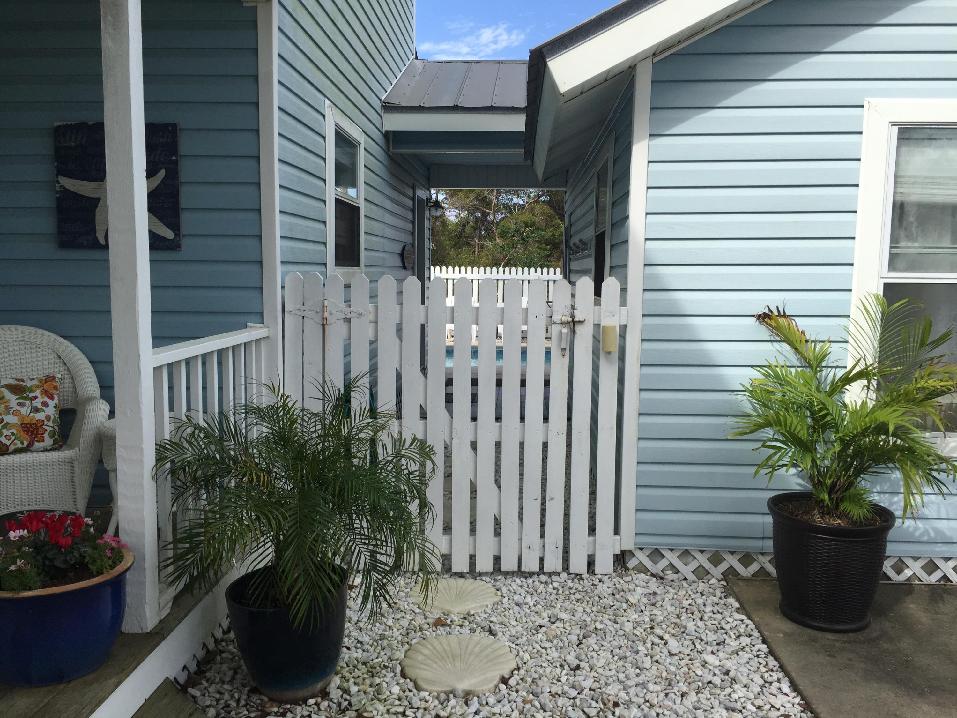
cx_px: 478
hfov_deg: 61.7
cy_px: 359
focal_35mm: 29
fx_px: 802
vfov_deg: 48.2
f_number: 2.2
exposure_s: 1/1319
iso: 32
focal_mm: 4.15
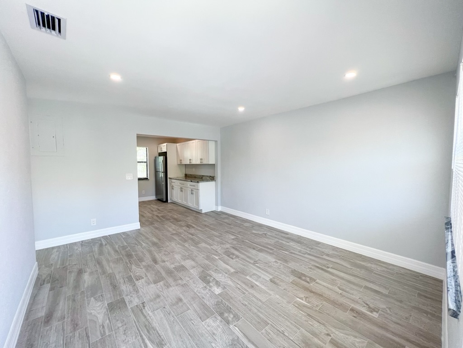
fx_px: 174
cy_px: 174
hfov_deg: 106.2
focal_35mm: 13
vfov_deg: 89.9
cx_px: 232
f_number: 1.8
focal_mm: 1.57
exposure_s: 1/120
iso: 80
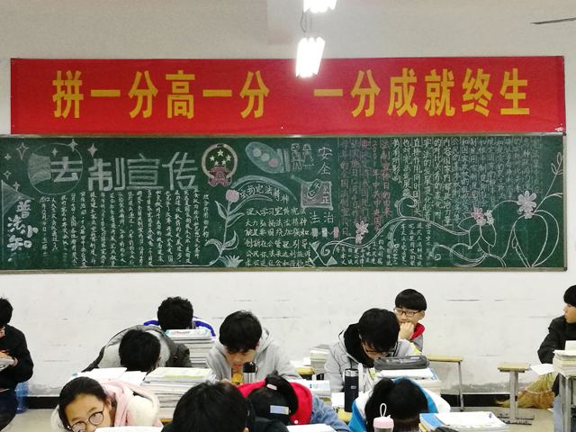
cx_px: 288
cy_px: 216
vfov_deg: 27.0
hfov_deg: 35.5
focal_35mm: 54
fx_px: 899
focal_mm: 4.5
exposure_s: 1/33.3
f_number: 2.2
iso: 400
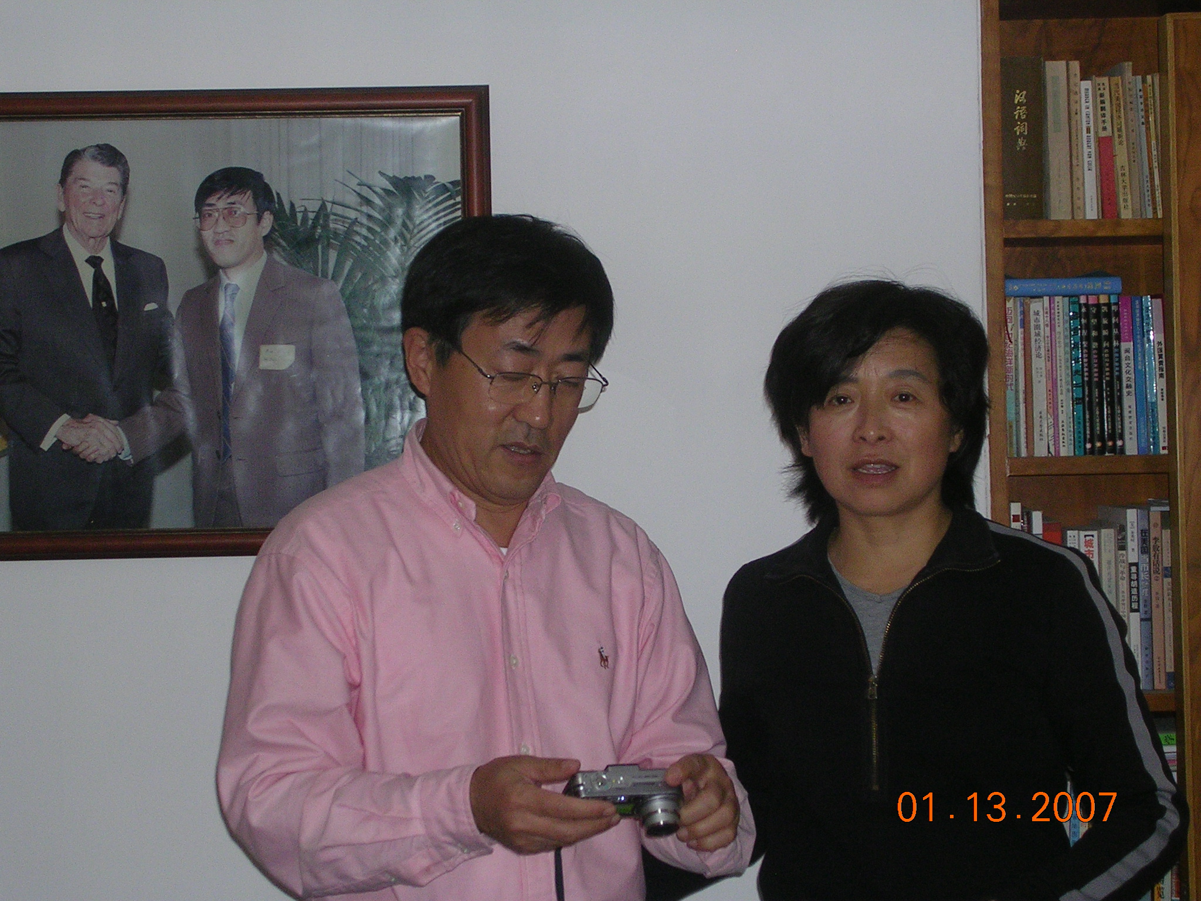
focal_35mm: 86
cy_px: 450
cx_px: 600
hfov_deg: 22.8
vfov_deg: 17.2
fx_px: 2984
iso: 105
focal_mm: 13
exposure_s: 1/60.1
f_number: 4.1
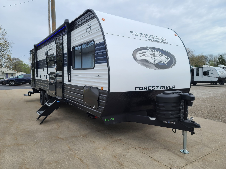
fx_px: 163
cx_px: 113
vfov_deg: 54.9
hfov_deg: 69.4
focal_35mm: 25
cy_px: 84
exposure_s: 1/652
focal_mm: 7
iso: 16
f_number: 1.8
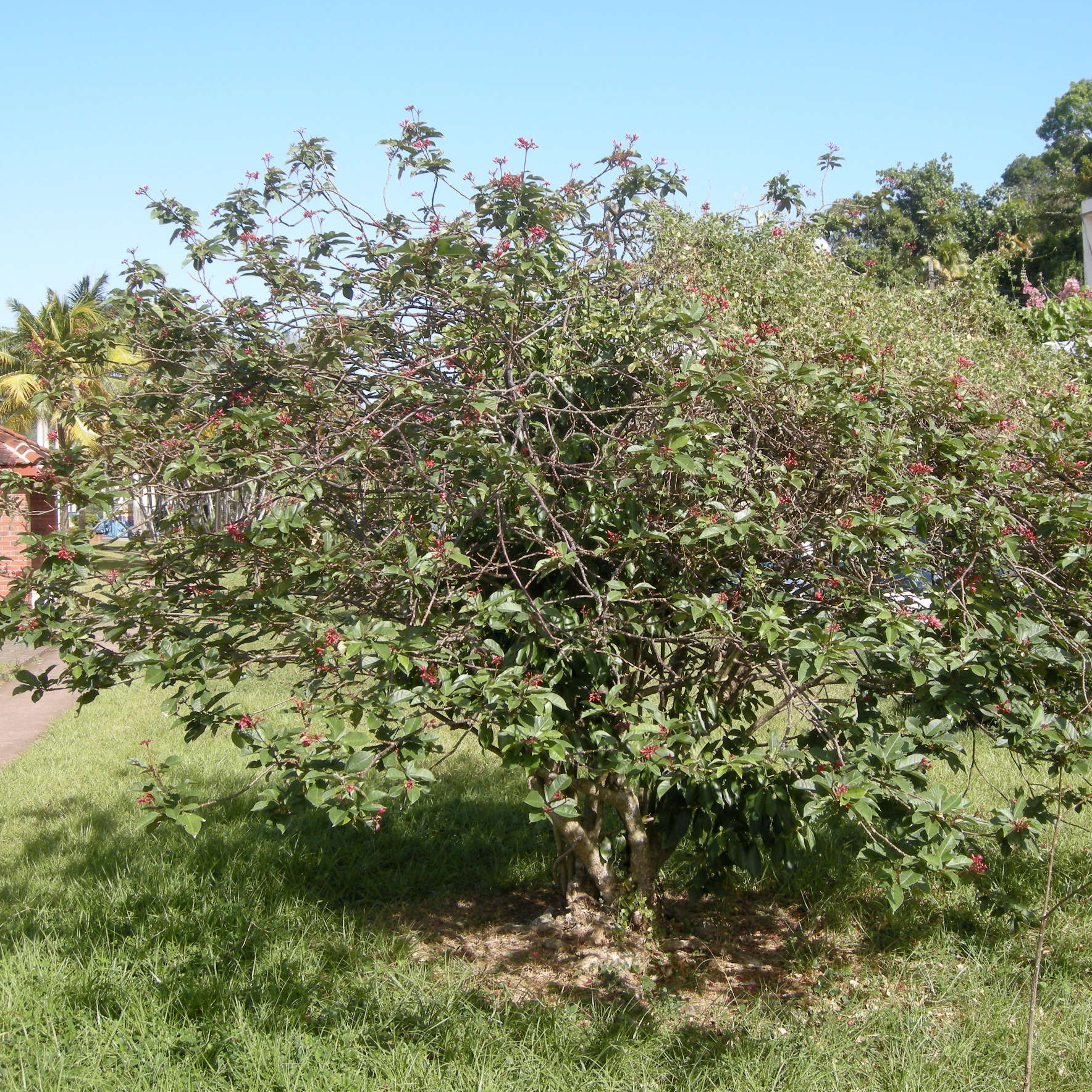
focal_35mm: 42
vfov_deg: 40.0
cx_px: 657
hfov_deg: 39.9
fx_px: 1499
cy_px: 543
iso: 64
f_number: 4.8
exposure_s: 1/165
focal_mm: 7.5
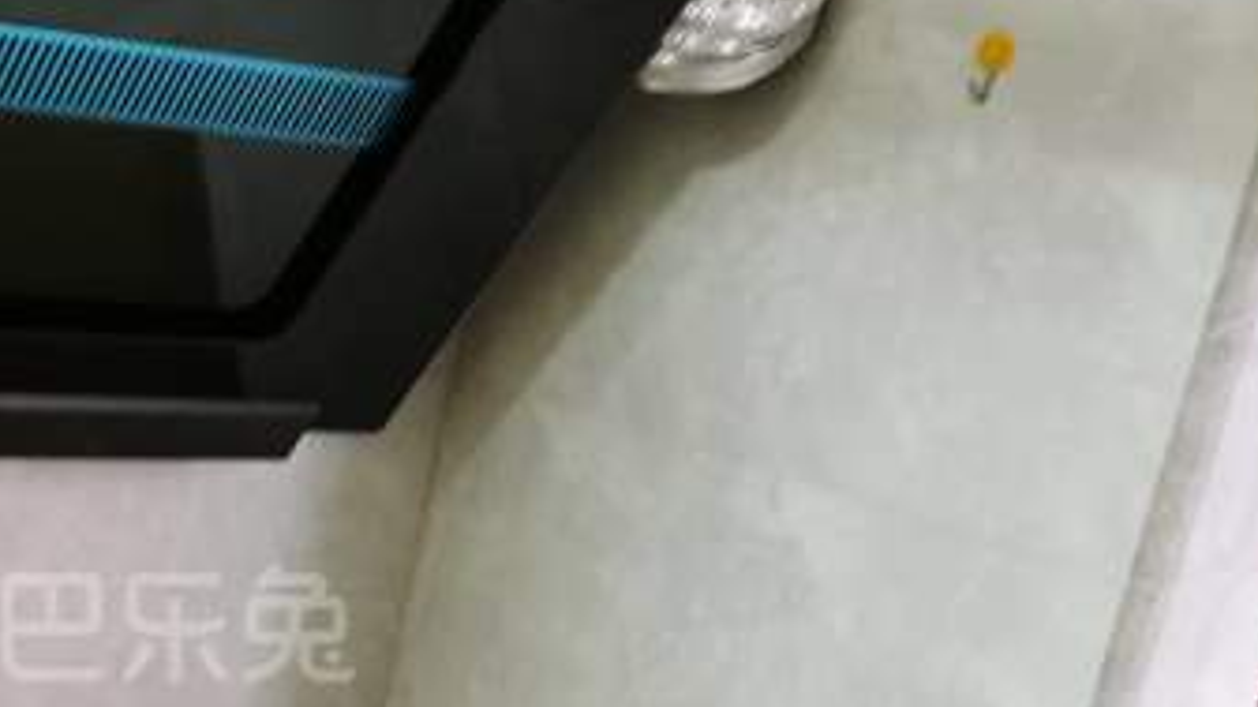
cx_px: 56
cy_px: 587
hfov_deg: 28.6
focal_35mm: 70
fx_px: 2335
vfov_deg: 17.1
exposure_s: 1/33.3
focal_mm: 5.58
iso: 500
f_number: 1.8
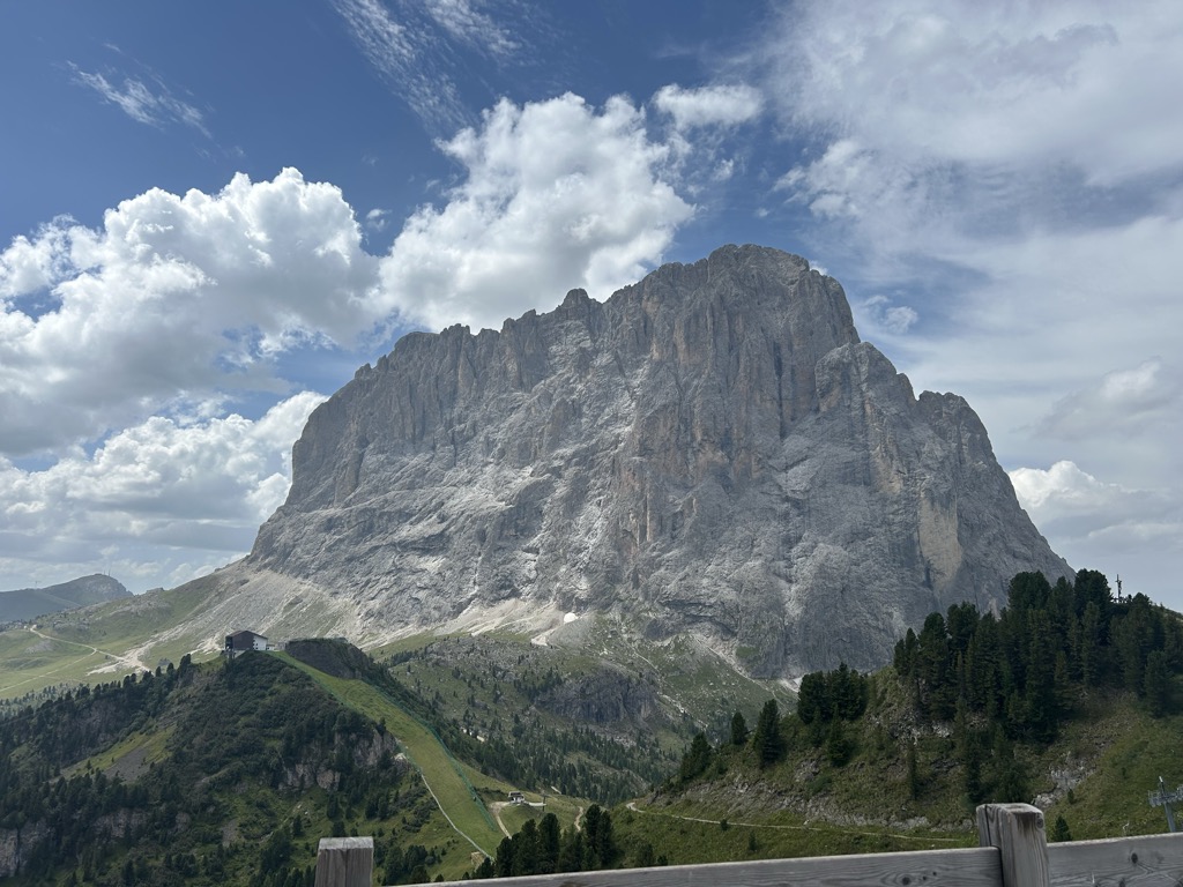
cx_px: 592
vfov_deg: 53.1
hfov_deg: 67.3
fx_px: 889
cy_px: 444
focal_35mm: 26
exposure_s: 1/8000
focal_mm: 5.7
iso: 50
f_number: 1.5
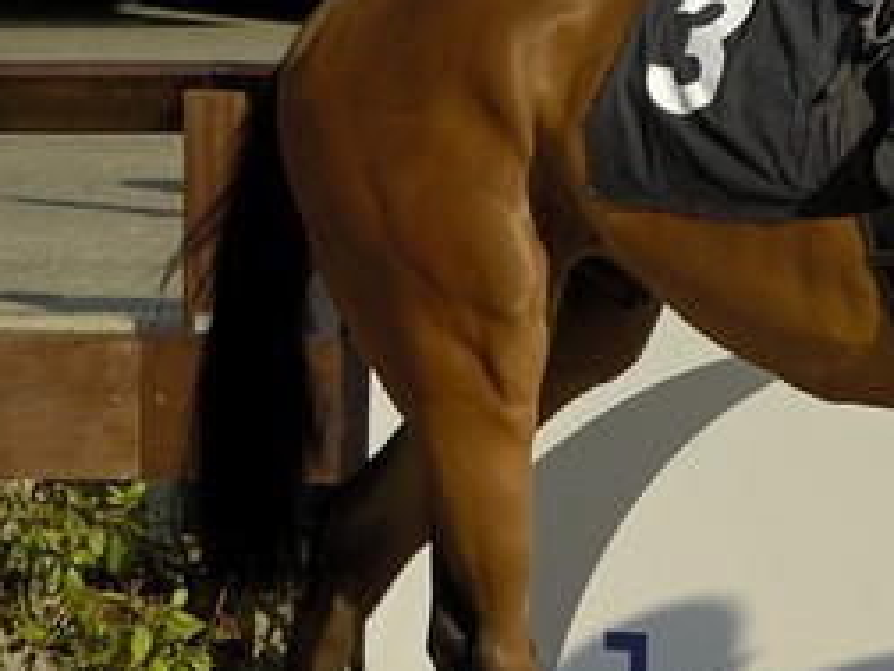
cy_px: 4
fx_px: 18466
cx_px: 2487
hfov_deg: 2.7
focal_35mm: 715
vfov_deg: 2.1
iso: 100
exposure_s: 1/750
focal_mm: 78
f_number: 4.5
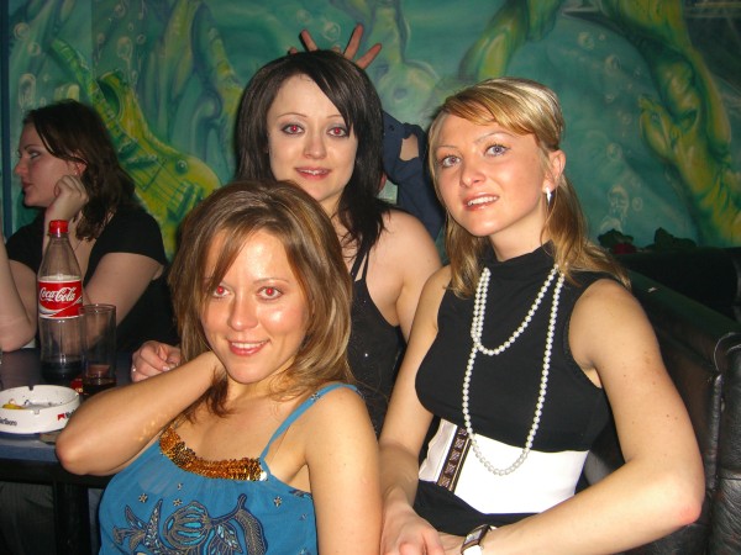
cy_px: 278
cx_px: 370
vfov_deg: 37.7
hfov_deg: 49.0
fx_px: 813
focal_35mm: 38
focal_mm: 7.9
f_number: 2.8
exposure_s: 1/60
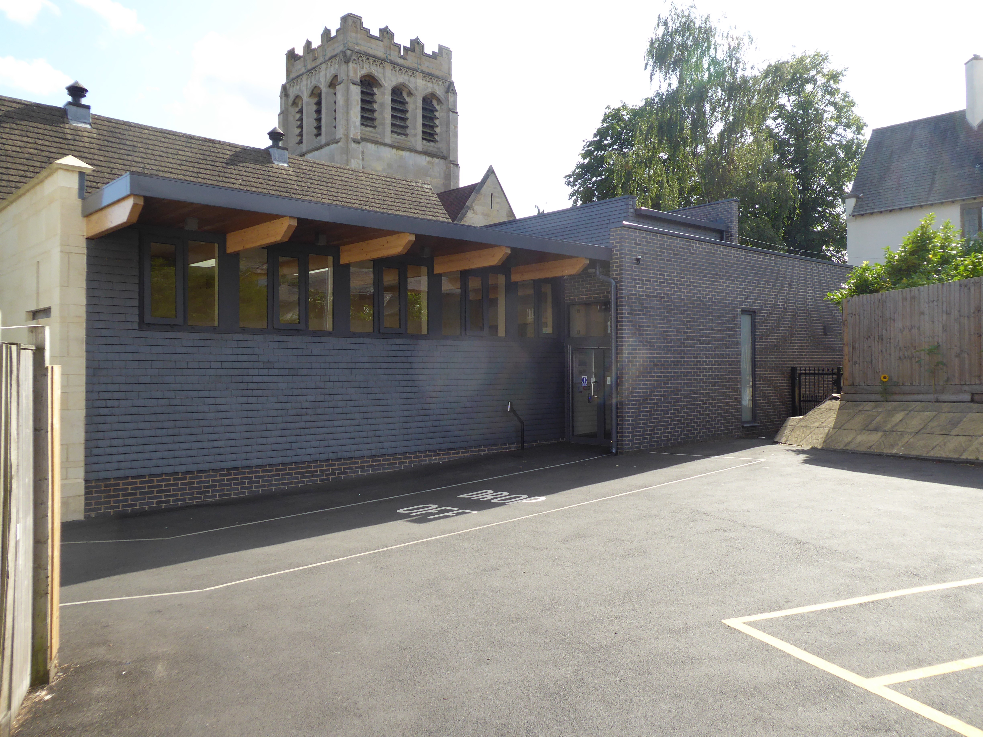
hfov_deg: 65.3
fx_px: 767
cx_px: 492
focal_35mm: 27
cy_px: 368
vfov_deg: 51.4
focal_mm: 4.7
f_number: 3.4
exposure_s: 1/400
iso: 100
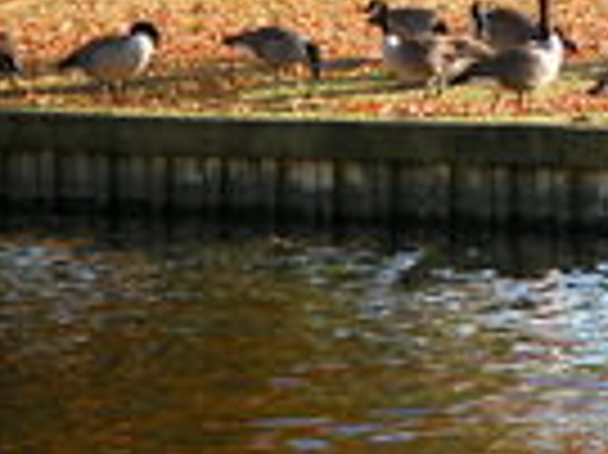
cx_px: 851
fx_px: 9160
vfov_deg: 2.8
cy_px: -103
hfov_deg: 3.8
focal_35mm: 522
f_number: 4
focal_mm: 44.7
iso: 100
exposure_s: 1/141
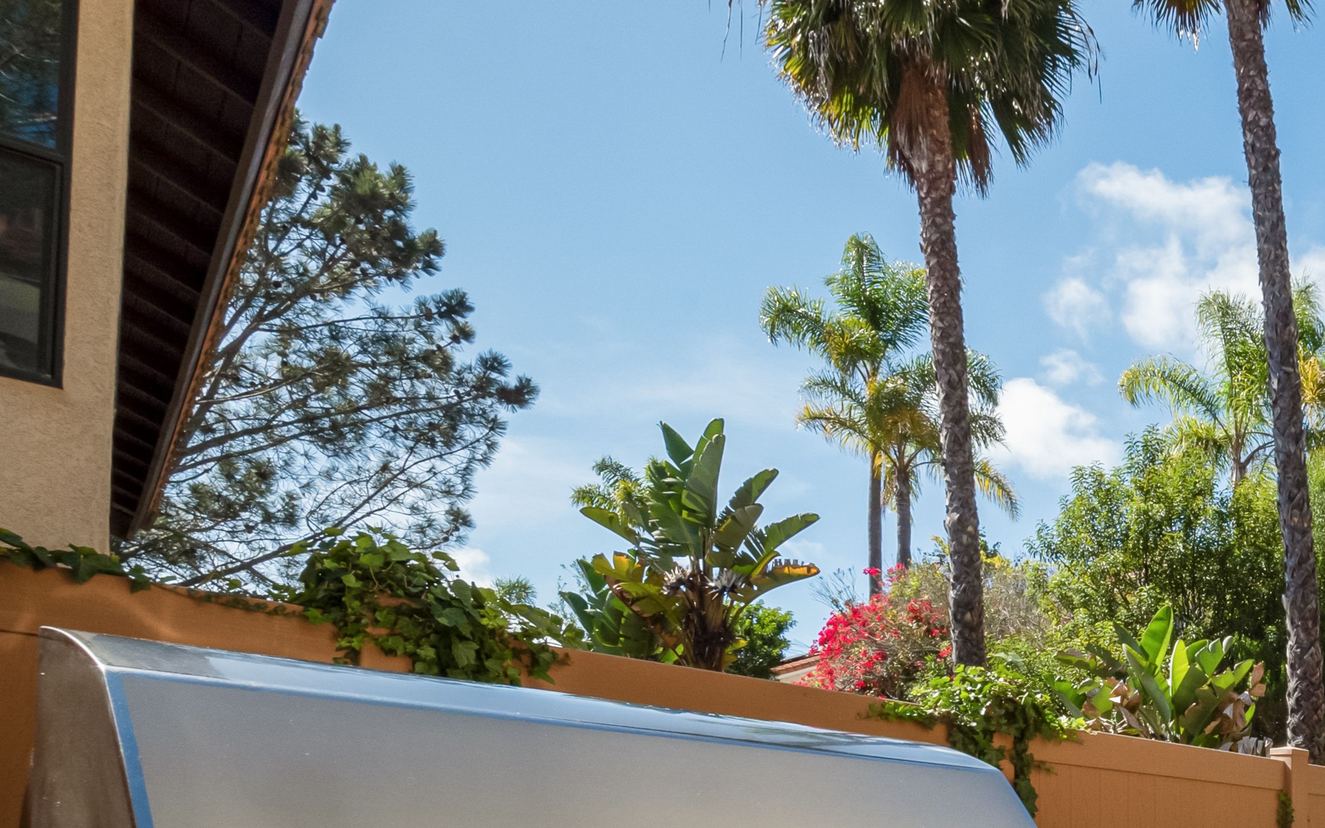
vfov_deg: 40.4
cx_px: 1306
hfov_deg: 51.3
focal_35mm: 30
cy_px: 644
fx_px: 1083
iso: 200
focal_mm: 7
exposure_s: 1/320
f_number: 8
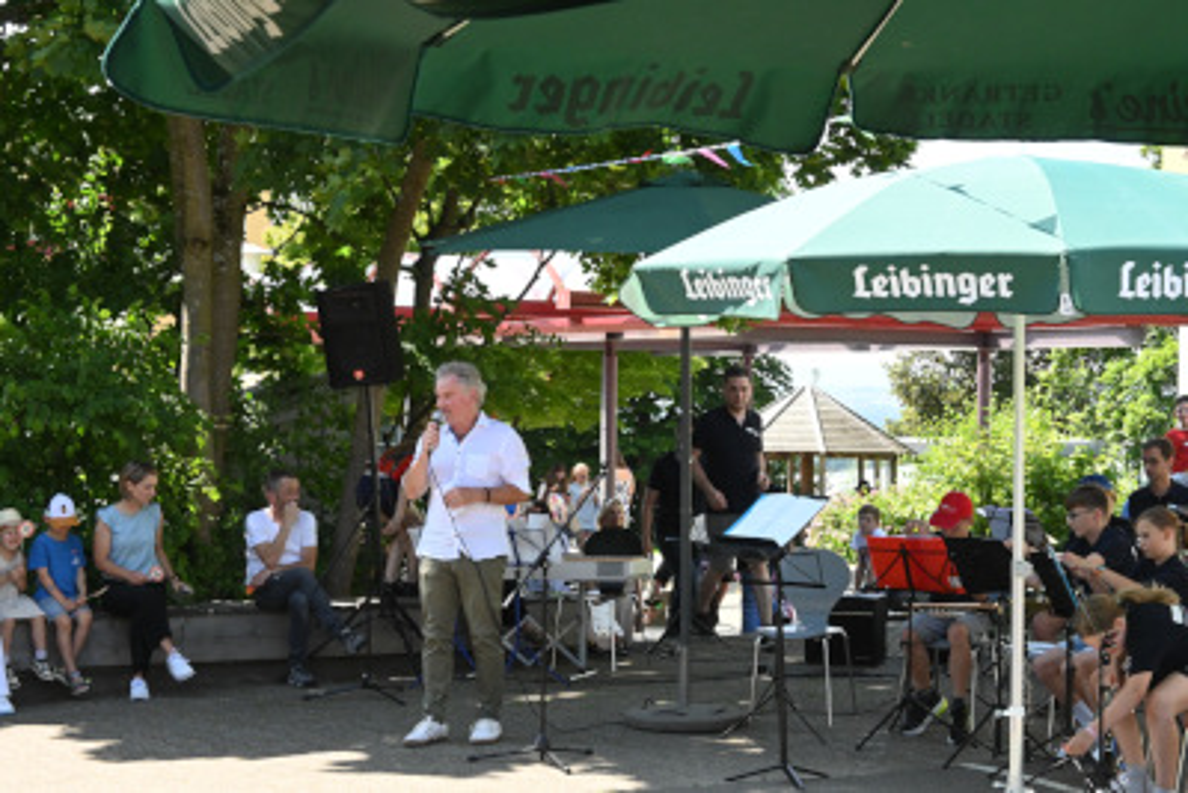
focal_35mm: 75
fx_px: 2476
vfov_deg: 18.2
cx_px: 594
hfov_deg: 27.0
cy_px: 396
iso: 2500
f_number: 13
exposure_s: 1/640
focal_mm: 50
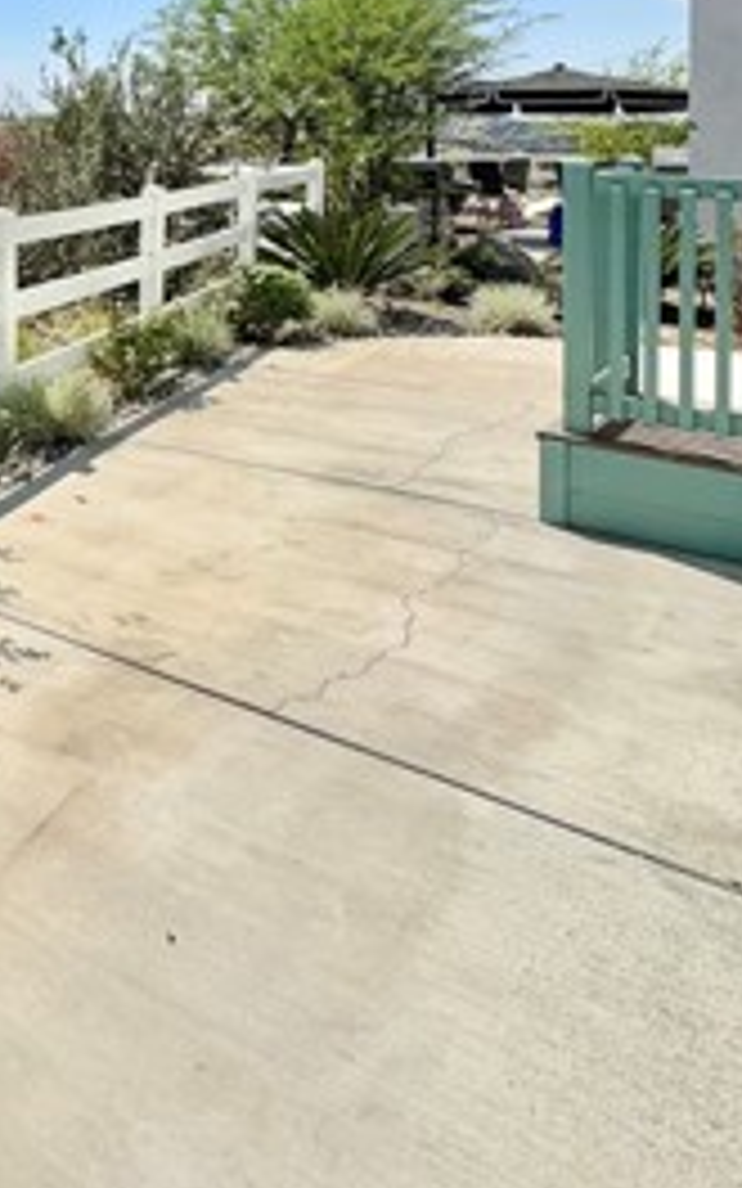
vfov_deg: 48.1
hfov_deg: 27.5
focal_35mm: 36
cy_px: 108
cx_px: -292
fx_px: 1165
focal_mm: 2.22
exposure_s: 1/3546
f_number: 2.2
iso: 50
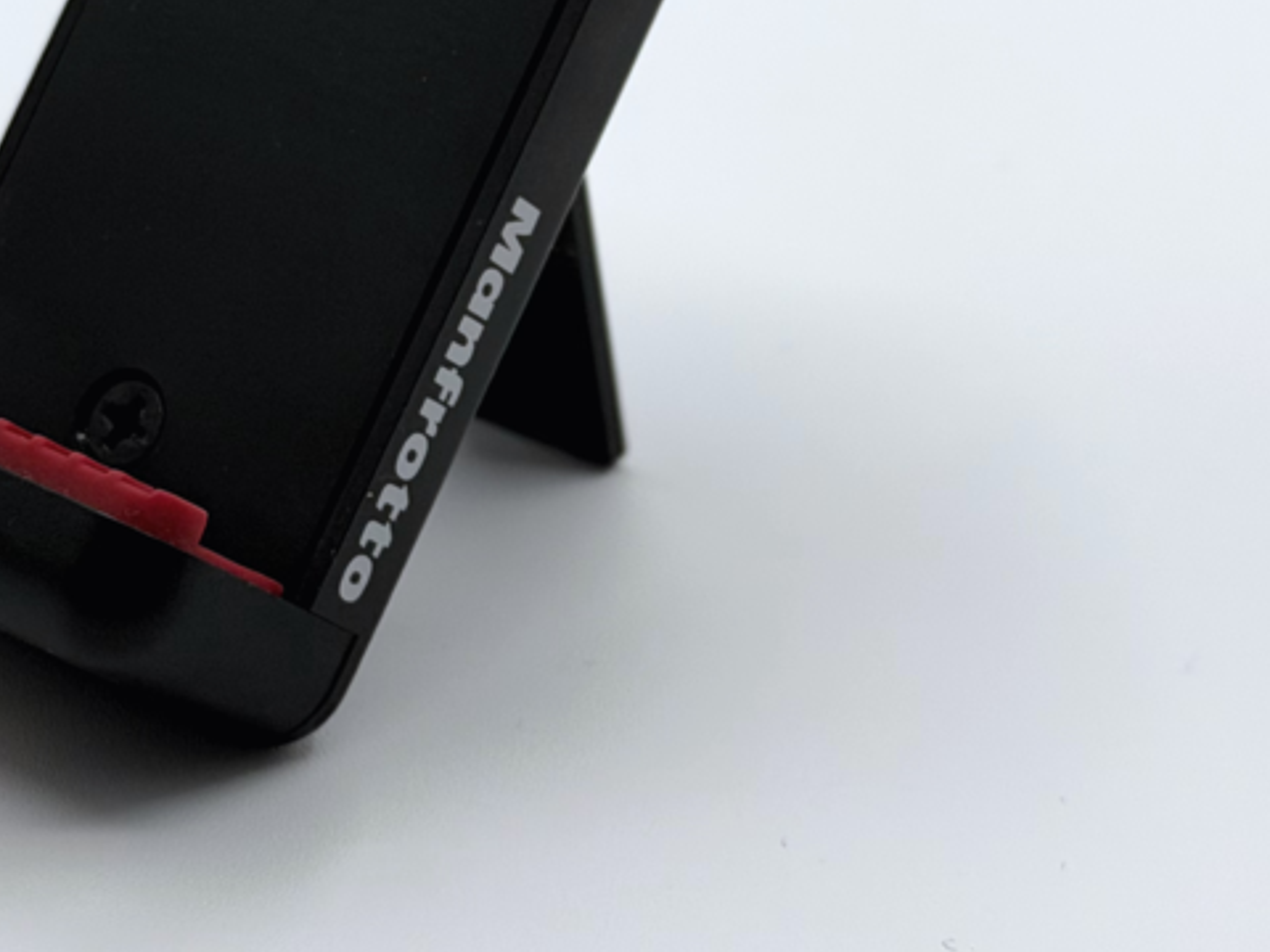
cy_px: 138
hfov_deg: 18.1
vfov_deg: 13.6
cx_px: 273
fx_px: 3962
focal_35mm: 108
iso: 64
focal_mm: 6.76
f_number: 1.78
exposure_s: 1/2762
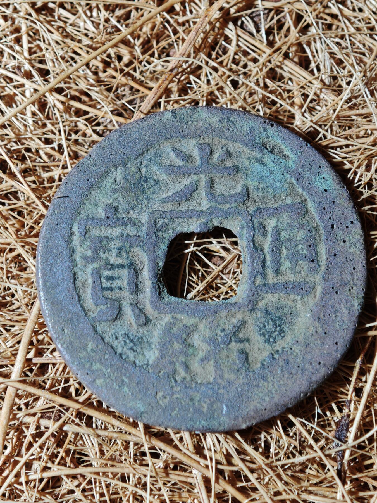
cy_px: 252
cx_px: 188
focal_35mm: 98
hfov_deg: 15.1
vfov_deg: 20.0
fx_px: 1423
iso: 125
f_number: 2
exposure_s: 1/100
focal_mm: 9
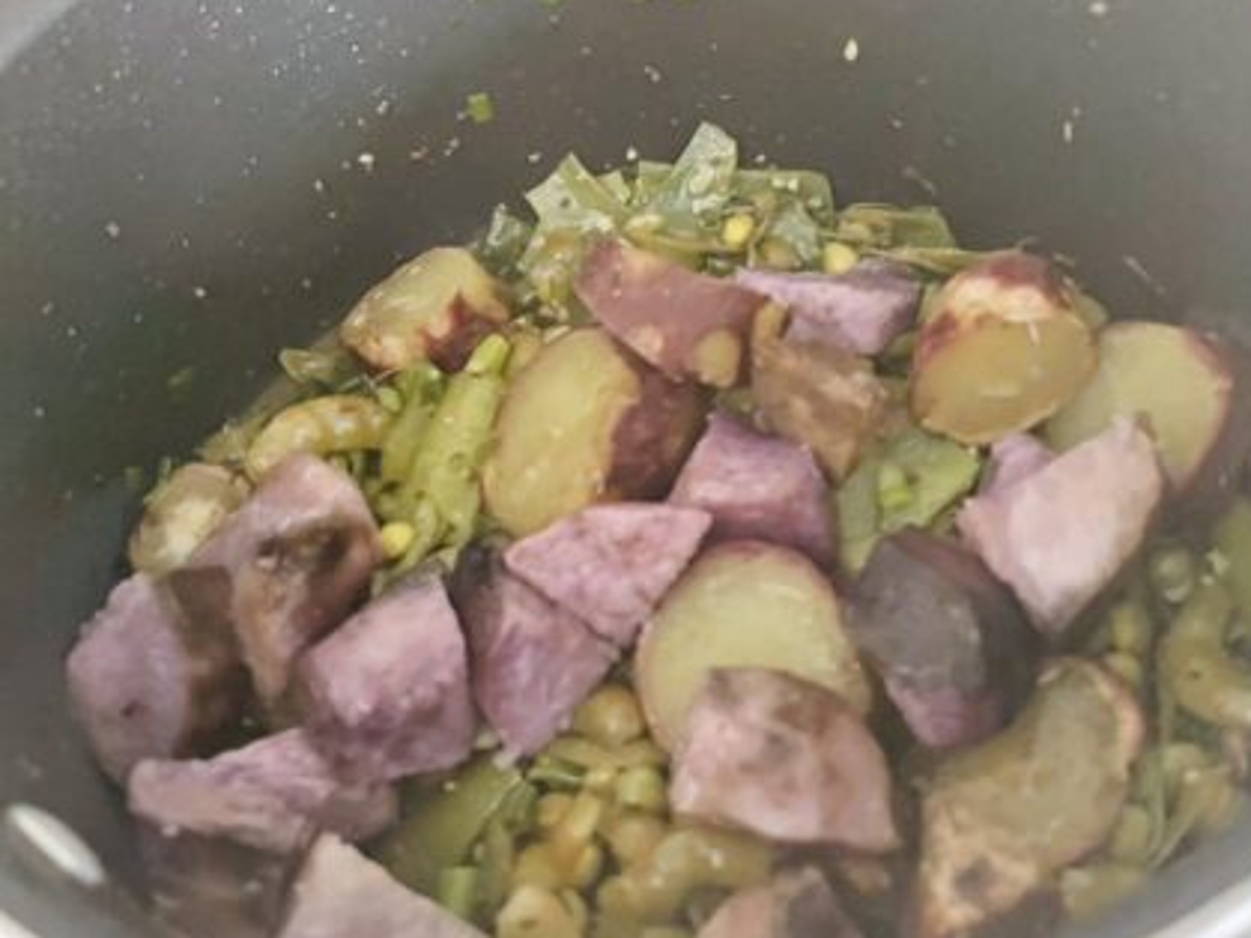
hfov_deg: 51.4
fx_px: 1301
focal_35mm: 36
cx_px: 627
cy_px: 494
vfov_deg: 39.6
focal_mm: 4.2
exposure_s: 1/25
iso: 800
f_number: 1.6
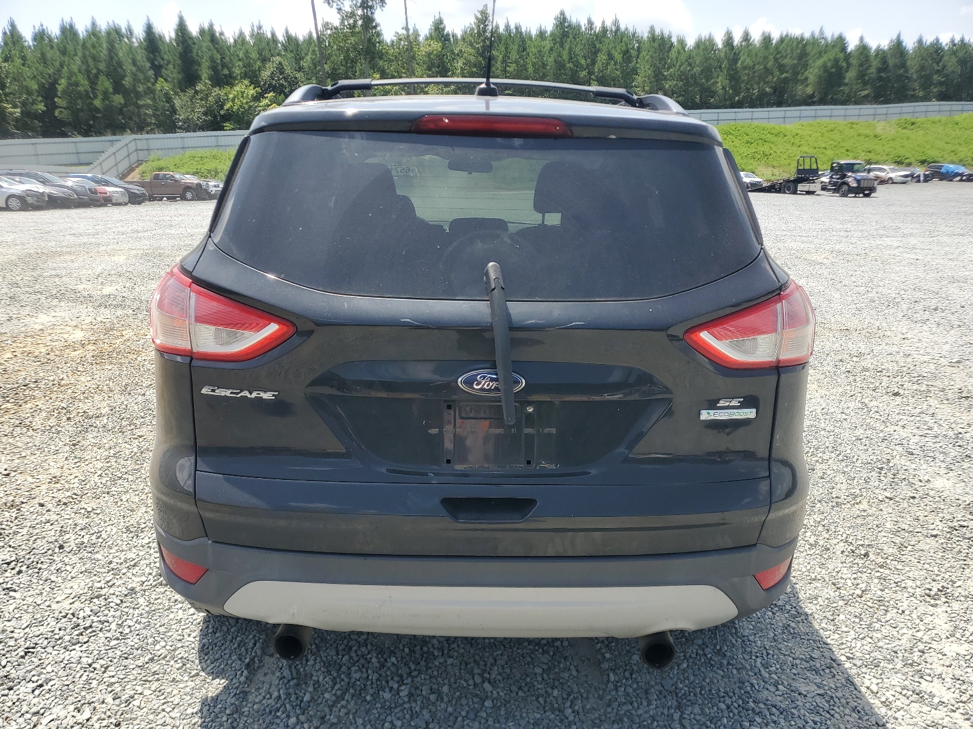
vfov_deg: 53.1
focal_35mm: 26
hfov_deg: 67.3
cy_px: 364
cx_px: 486
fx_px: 731
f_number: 1.5
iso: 50
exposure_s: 1/2000
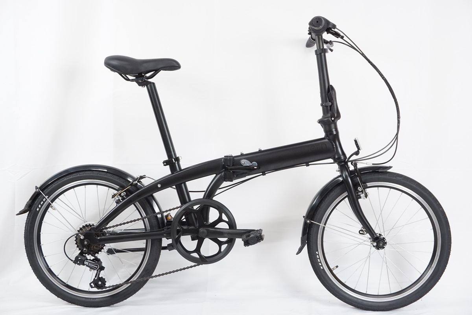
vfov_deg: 30.8
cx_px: 236
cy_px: 158
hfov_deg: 45.0
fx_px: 570
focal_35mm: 44
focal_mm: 29
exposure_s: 1/20
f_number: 8
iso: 1000
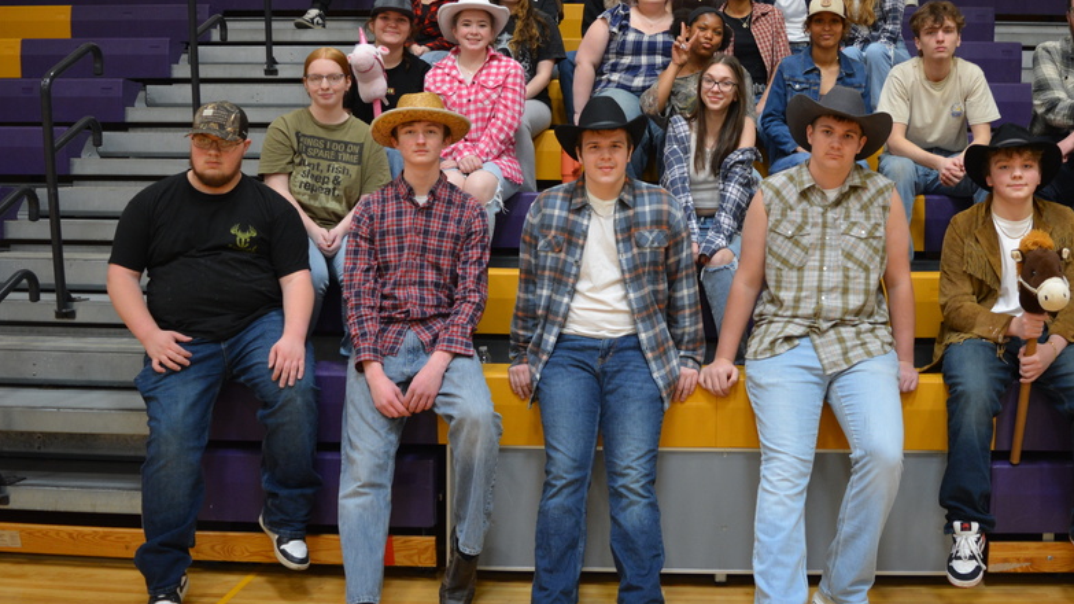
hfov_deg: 53.5
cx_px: 658
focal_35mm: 37
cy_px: 201
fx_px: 1053
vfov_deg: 31.7
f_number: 3.5
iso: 800
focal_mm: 18
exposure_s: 1/50
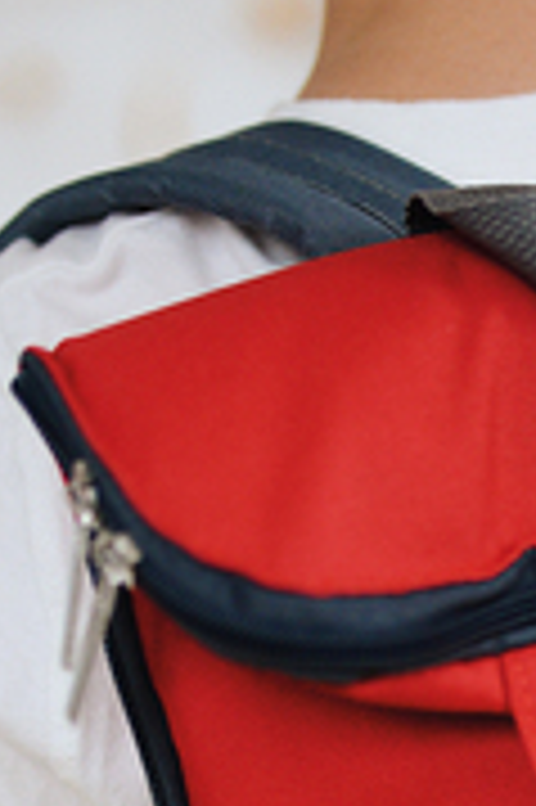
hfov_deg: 10.6
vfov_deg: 15.3
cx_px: 676
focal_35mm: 127
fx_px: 2842
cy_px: 1085
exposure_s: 1/500
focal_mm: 35
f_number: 1.4
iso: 500
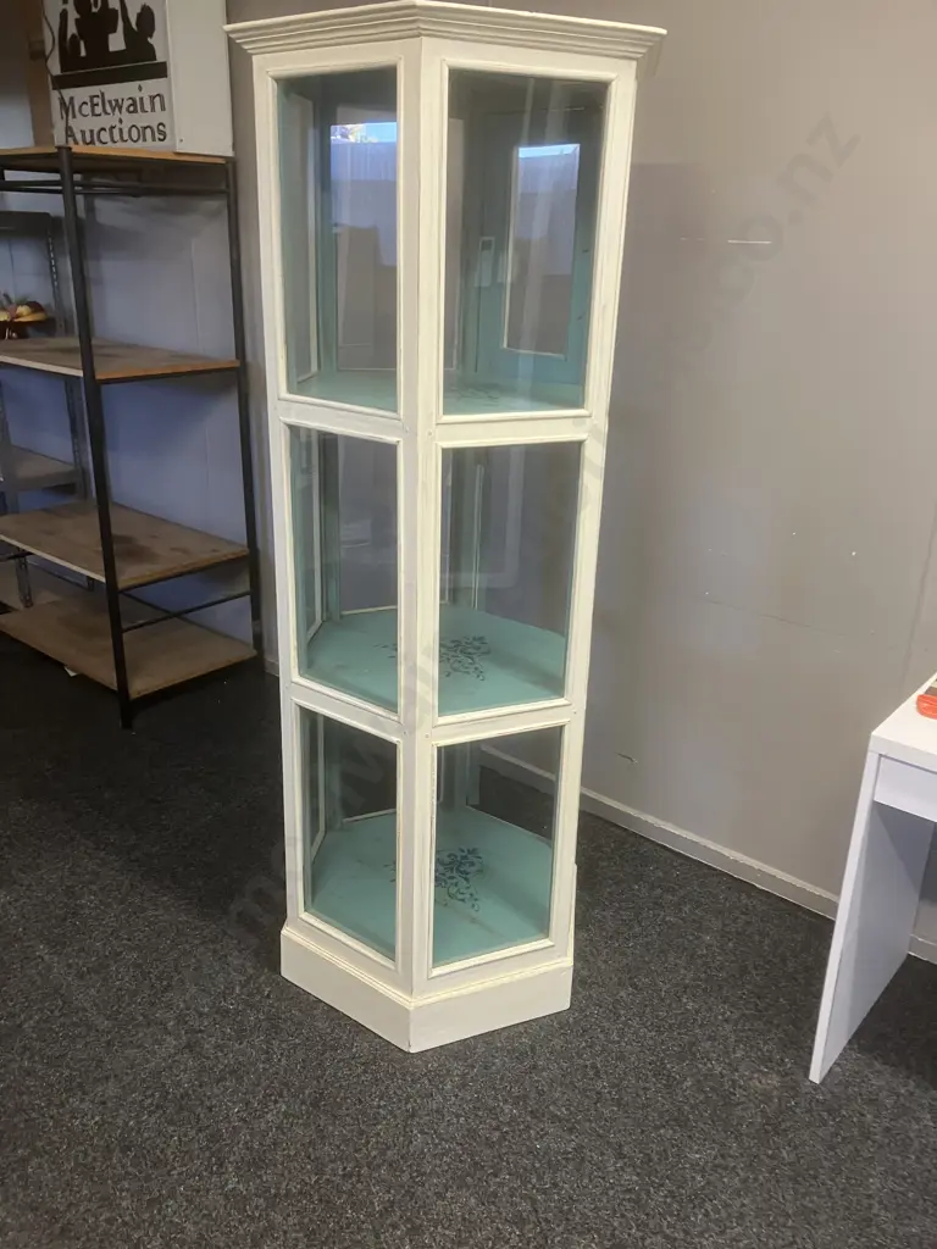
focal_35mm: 28
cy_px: 624
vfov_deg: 63.4
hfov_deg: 49.7
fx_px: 1011
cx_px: 468
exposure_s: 1/50
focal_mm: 3.99
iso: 125
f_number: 1.8
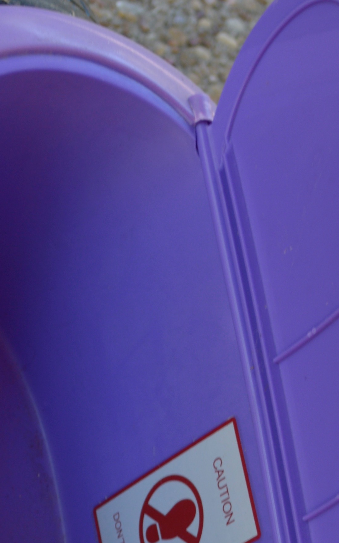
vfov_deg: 13.4
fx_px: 2288
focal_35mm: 155
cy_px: 532
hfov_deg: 8.5
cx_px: 217
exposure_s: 1/40
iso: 100
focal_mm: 29
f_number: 4.5
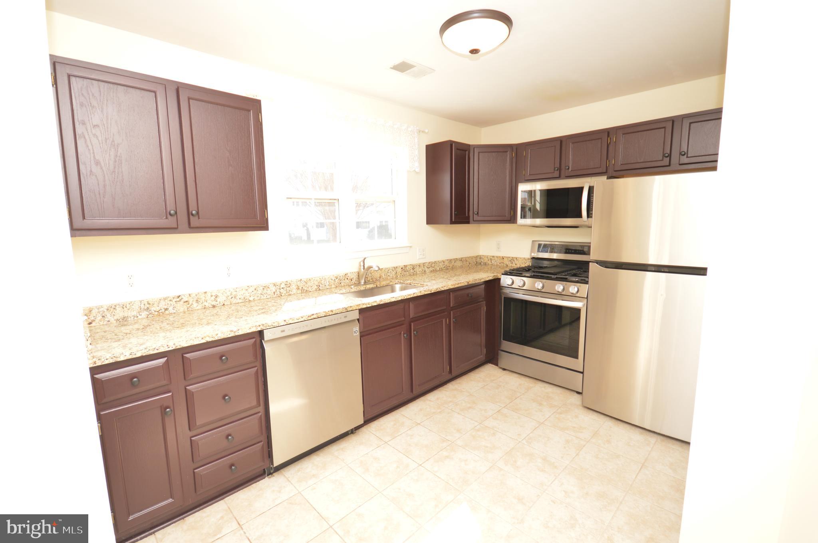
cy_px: 272
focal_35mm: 15
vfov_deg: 77.2
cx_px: 409
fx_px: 340
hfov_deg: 100.4
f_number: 5
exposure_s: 1/100
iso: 400
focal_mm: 10
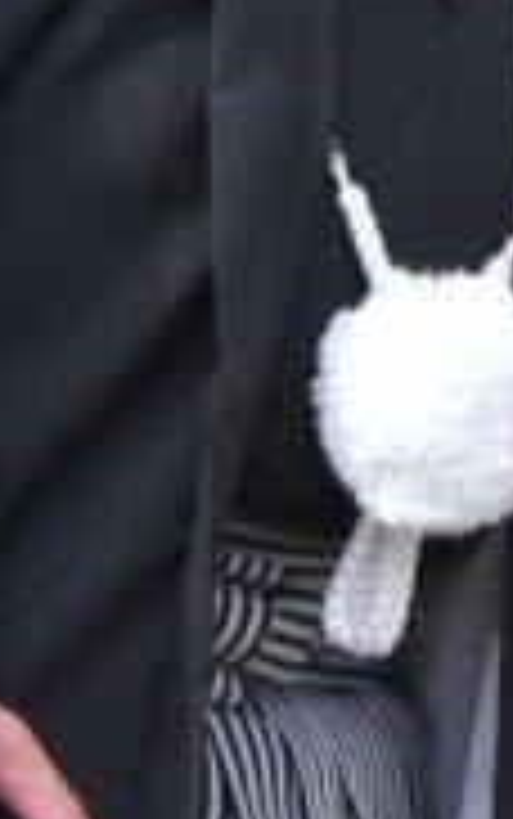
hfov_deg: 4.6
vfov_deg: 7.4
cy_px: 88
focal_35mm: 282
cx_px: 1094
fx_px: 6298
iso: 1000
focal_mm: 60
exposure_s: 1/640
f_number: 8
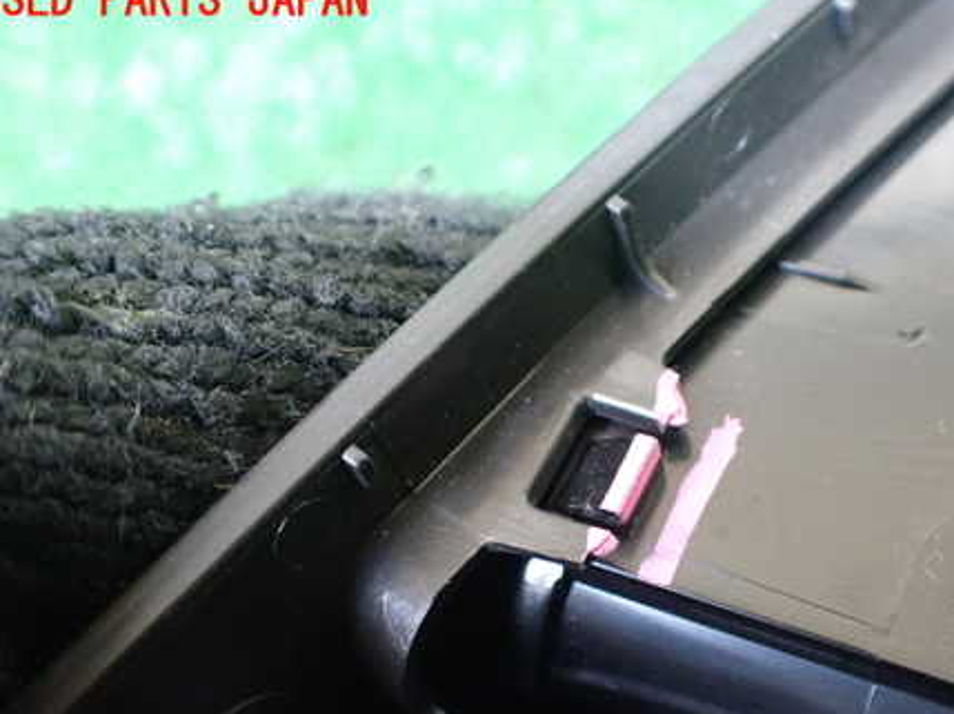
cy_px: 474
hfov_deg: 44.2
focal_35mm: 42
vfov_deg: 34.0
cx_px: 632
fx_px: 1157
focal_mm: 5.4
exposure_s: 1/60
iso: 800
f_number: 2.3
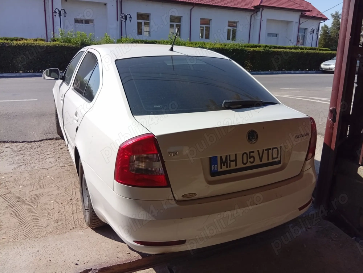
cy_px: 136
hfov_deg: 65.2
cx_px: 182
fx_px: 284
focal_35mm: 27
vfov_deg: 51.5
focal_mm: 3.84
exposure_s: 1/1399
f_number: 1.8
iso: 52
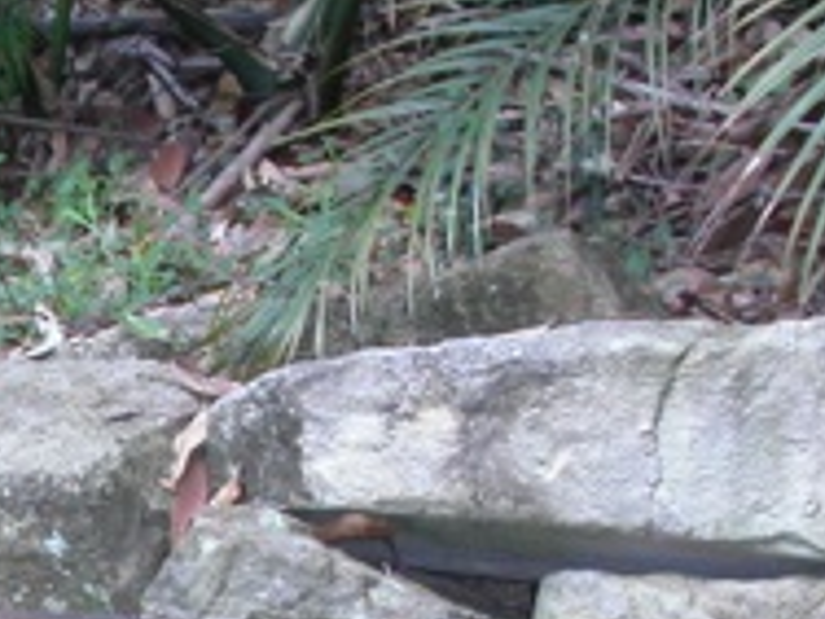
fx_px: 3432
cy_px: 834
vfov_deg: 10.1
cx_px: -219
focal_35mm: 144
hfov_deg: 13.3
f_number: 2.8
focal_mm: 9.3
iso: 100
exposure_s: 1/45
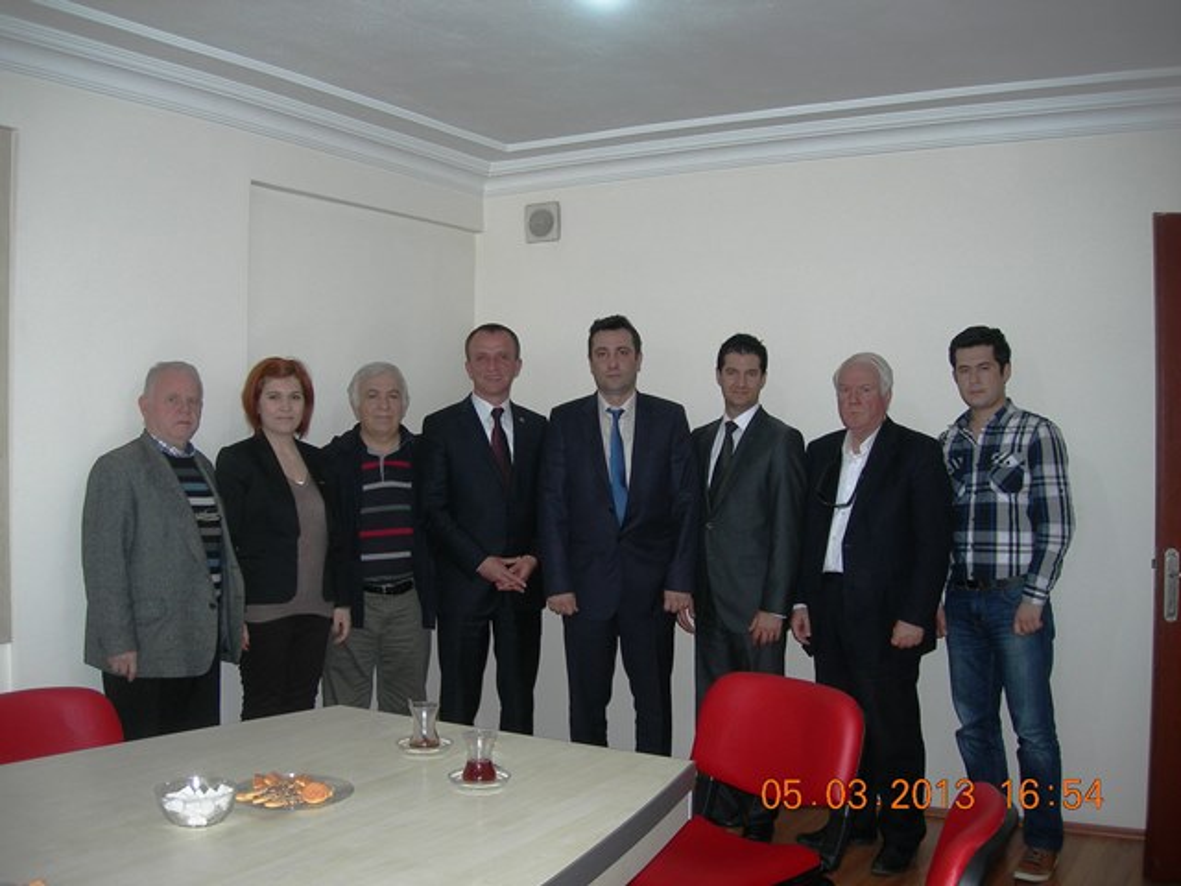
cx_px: 590
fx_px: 1296
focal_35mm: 38
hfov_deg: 49.0
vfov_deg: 37.7
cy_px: 443
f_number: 2.8
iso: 67
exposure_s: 1/60.1
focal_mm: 7.8
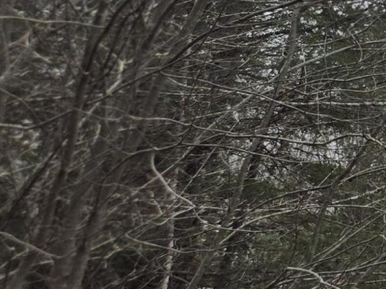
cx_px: 1070
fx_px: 1460
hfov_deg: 11.1
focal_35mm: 131
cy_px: -126
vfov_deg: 10.9
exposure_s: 1/3009
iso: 25
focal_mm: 5.4
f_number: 1.8
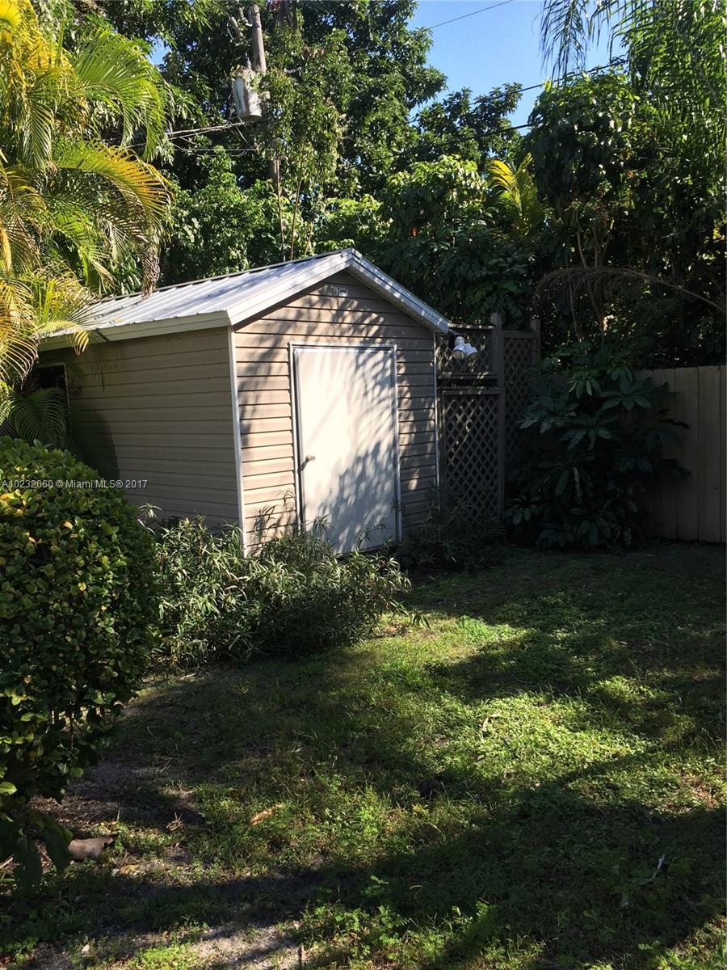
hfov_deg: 48.2
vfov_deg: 61.7
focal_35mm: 29
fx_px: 812
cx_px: 364
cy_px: 485
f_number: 2.2
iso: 32
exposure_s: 1/599
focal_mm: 4.15
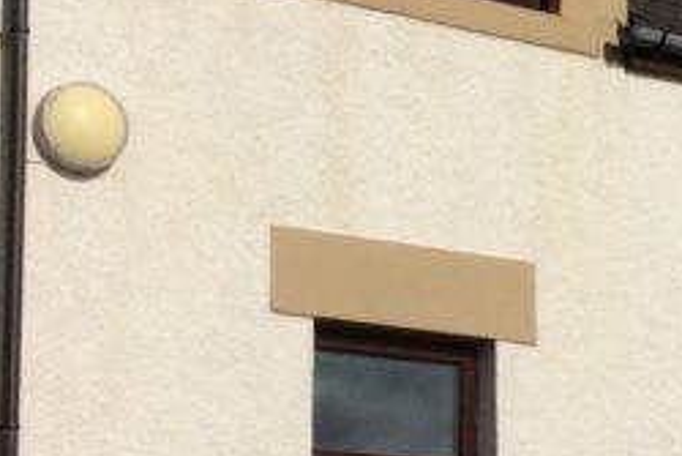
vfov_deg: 10.1
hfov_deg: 14.3
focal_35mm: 136
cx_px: 955
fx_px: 2578
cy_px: 328
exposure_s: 1/5747
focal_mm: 3.3
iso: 32
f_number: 2.4
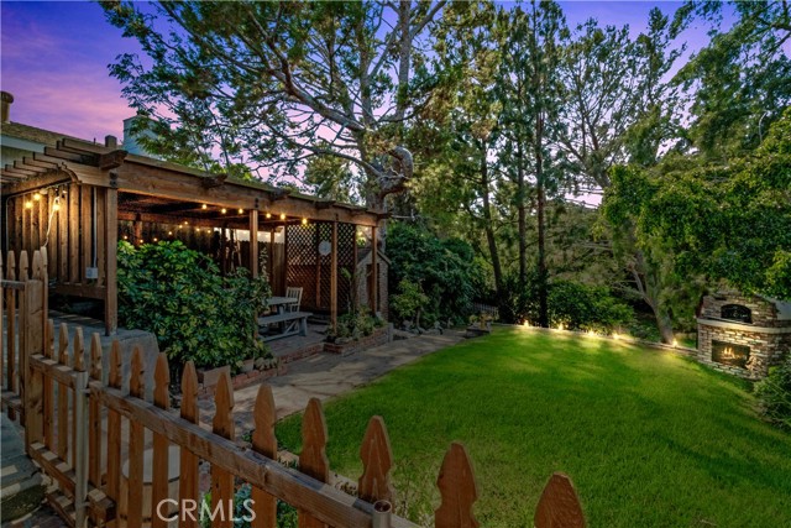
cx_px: 396
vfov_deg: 77.4
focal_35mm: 15
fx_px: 330
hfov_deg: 100.4
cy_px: 264
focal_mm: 10
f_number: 22
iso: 500
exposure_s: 1/40
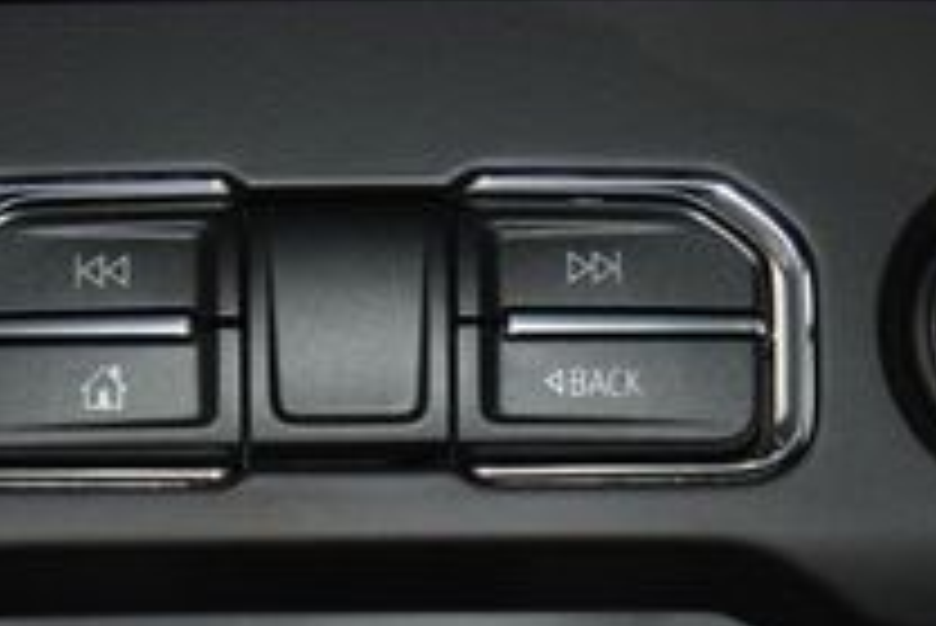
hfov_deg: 15.3
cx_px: 351
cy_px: 925
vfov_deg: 10.0
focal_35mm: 134
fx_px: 3474
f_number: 3.8
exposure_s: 1/15
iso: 500
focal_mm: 29
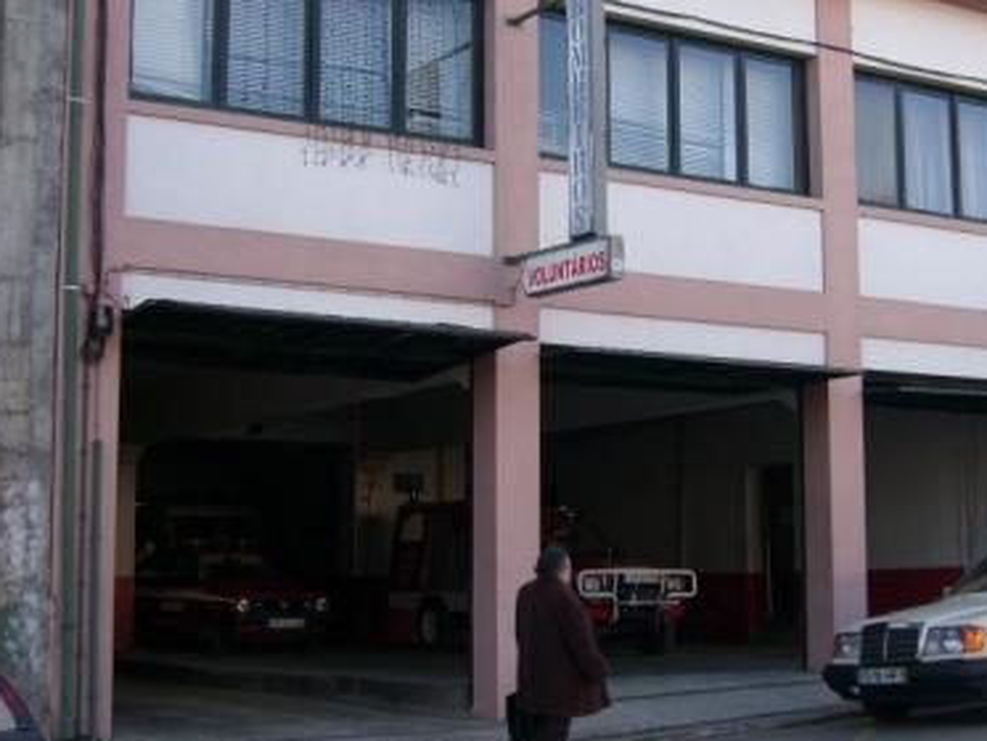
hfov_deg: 29.3
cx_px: 579
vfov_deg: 22.3
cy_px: 357
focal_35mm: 66
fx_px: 1882
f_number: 3.4
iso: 50
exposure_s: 1/148
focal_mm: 9.16
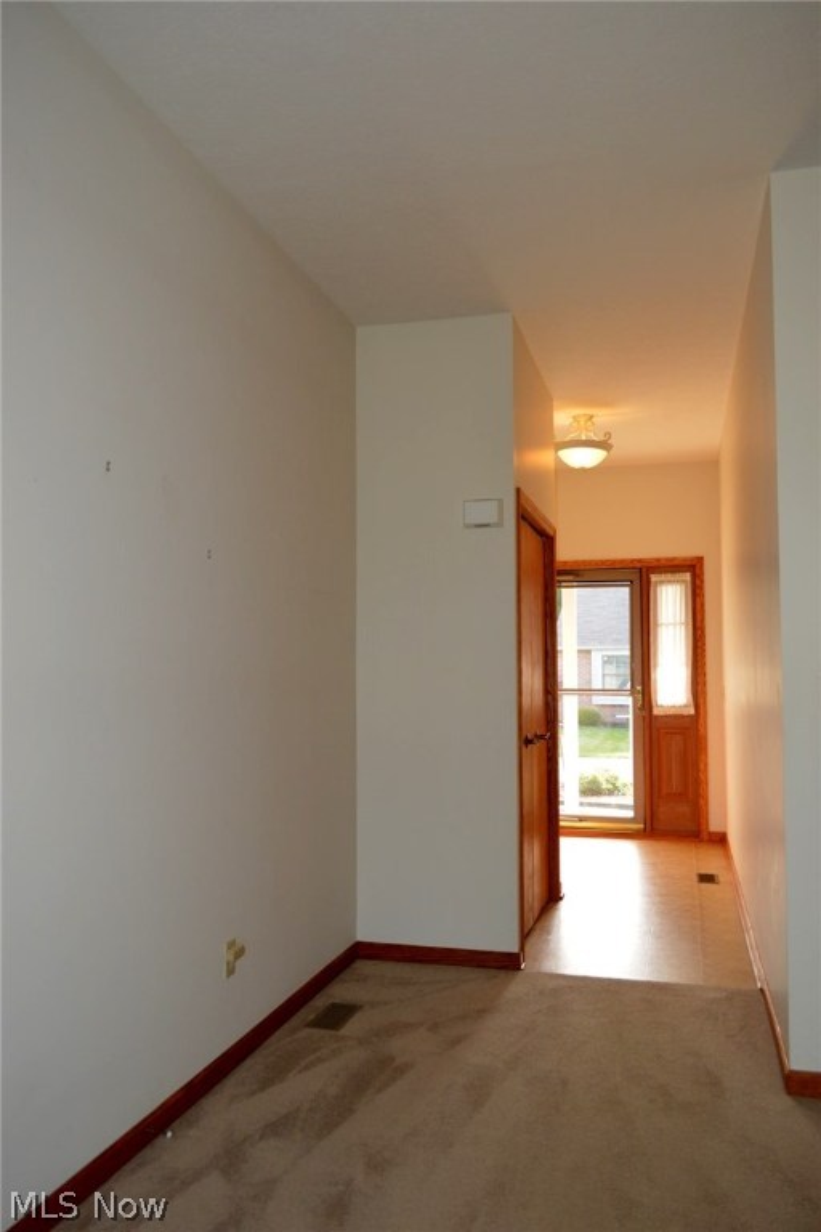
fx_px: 924
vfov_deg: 67.4
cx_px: 410
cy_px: 616
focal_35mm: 27
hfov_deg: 47.9
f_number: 4
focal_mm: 18
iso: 400
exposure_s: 1/125
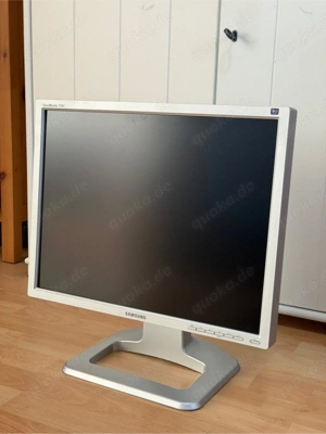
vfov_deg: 39.7
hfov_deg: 30.3
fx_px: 603
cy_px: 217
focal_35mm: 48
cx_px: 163
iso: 250
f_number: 1.78
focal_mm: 6.76
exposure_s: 1/60
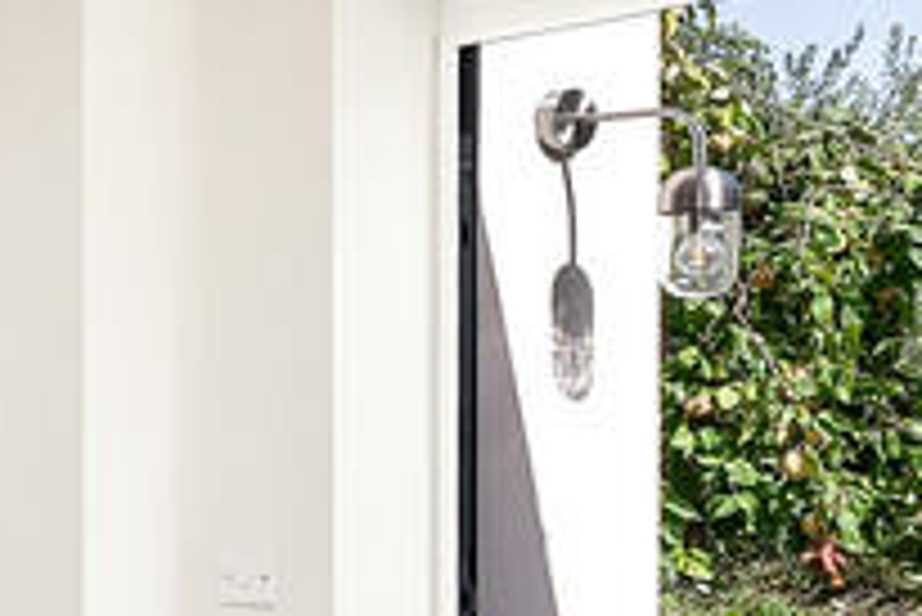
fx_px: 1986
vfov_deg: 17.6
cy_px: 420
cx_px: -1327
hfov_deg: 14.8
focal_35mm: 78
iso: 320
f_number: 6.3
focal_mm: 15.5
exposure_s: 1/30
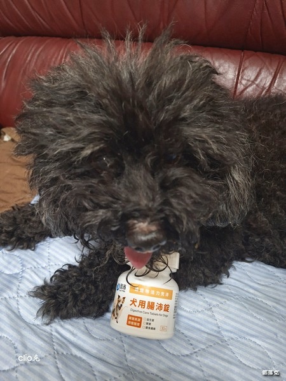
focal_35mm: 23
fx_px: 253
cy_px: 190
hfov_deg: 58.9
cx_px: 143
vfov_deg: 73.9
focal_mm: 5.54
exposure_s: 1/30
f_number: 1.8
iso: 250
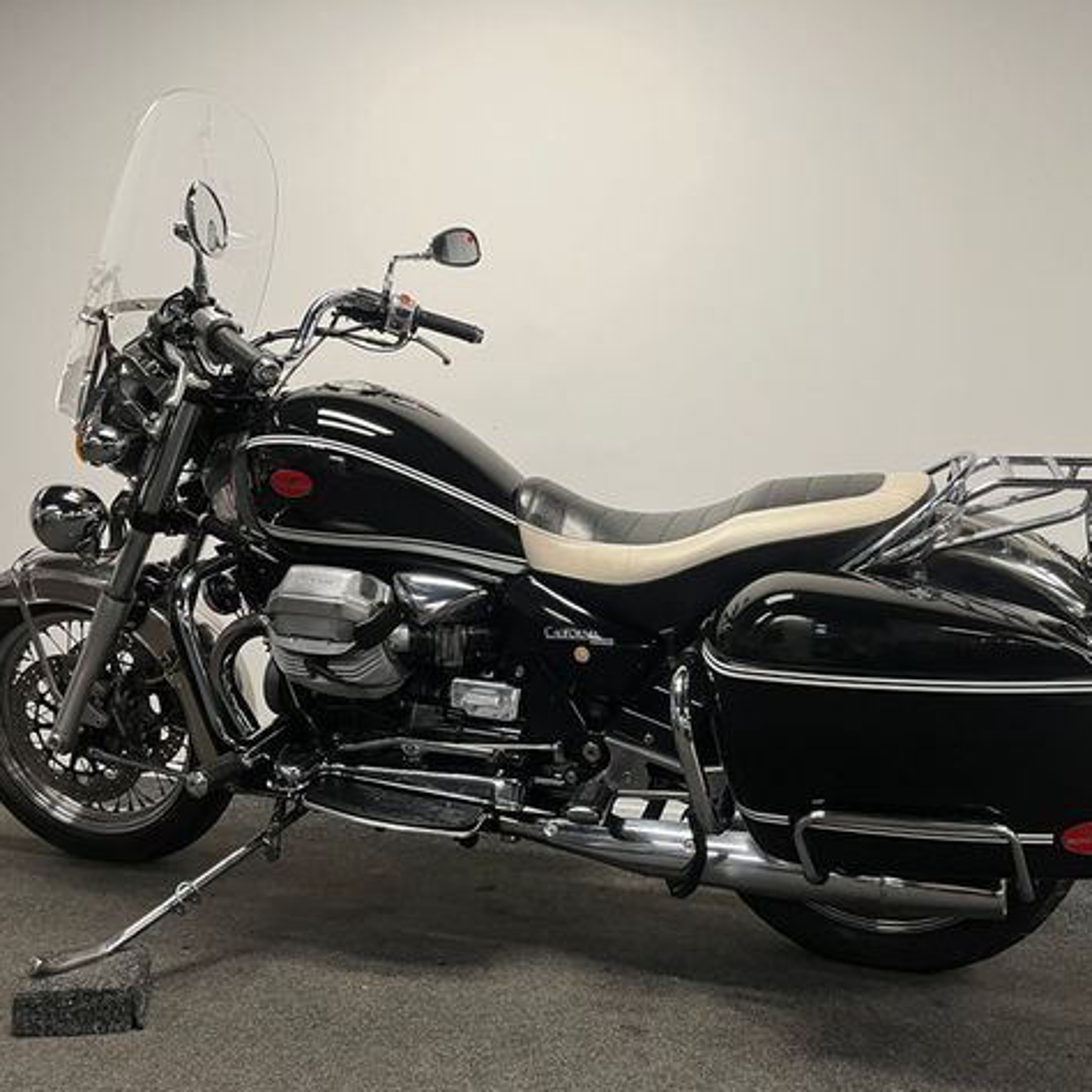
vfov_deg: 52.5
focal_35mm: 31
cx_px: 585
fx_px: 1106
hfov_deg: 52.5
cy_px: 546
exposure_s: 1/50
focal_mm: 5.1
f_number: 1.6
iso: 80
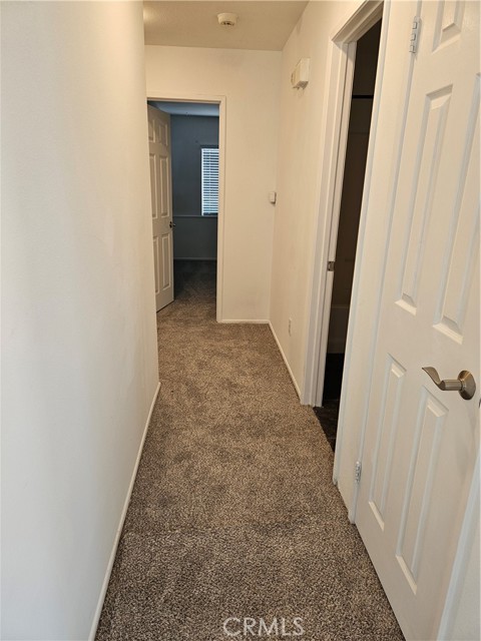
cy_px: 320
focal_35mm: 23
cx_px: 240
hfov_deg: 58.9
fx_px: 426
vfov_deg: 73.9
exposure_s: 1/120
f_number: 1.8
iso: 100
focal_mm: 5.4
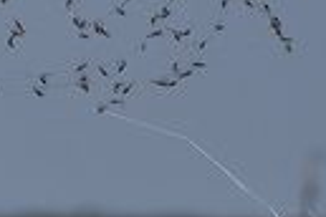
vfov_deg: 1.2
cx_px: -66
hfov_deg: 1.8
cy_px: -105
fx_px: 10123
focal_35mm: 1118
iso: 320
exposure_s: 1/800
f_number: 13
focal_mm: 160
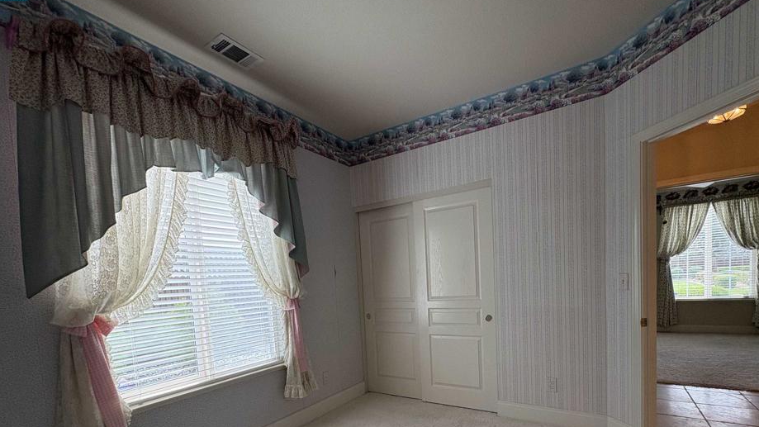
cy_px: 305
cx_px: 396
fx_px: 342
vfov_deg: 61.4
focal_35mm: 17
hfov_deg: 95.9
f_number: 2.2
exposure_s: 1/120
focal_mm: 2.22
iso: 160
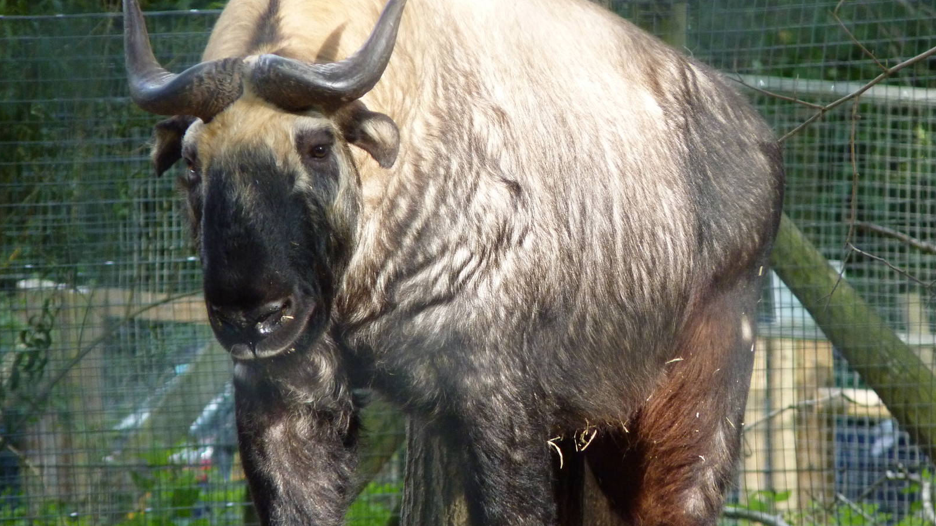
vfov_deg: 2.3
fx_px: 13178
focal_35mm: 531
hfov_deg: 4.1
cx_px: 467
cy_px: 303
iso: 400
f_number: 4.4
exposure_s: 1/100
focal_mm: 86.4
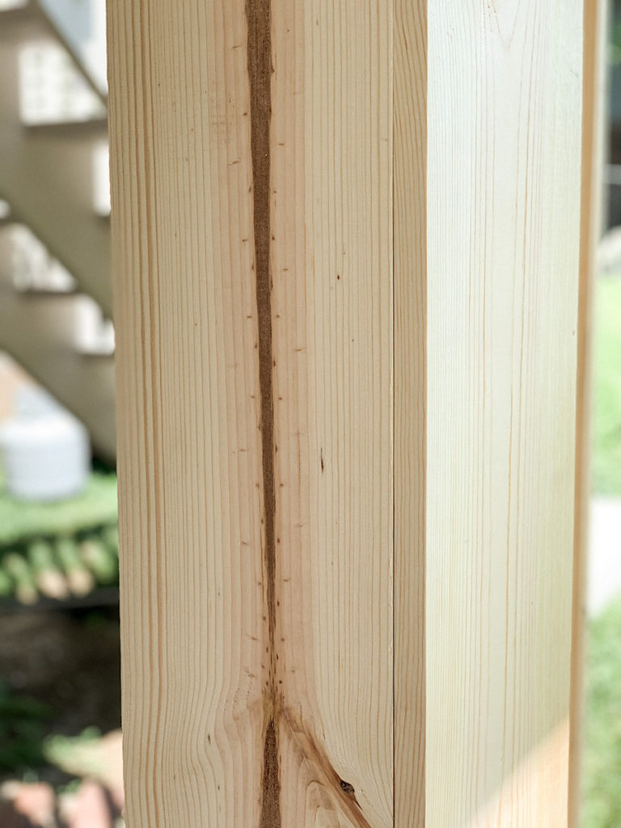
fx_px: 1244
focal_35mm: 52
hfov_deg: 28.0
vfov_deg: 36.8
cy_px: 414
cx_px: 310
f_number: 2.4
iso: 16
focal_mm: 6
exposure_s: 1/280
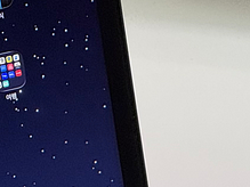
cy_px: 257
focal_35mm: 352
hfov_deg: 5.5
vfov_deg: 4.2
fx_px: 2541
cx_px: -257
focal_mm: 9
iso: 320
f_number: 2.8
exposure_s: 1/60
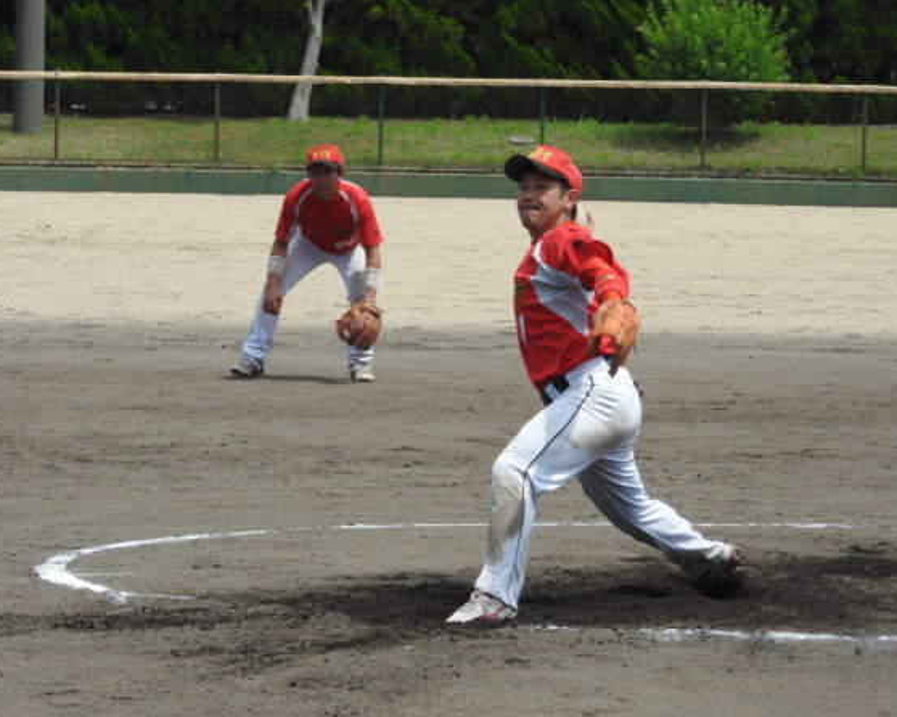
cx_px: 421
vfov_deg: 6.7
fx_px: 6130
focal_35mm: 231
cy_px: 360
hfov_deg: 8.4
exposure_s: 1/400
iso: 100
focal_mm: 39.4
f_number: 5.3
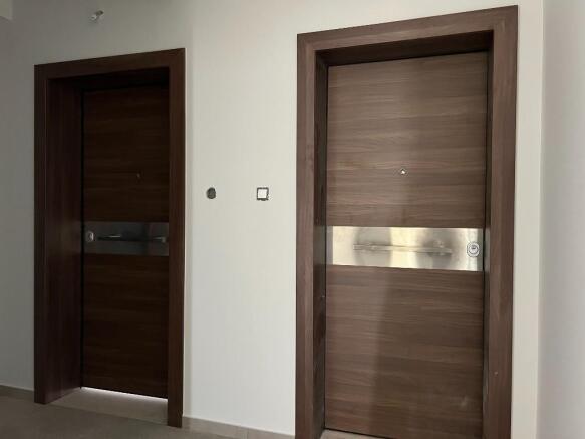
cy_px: 220
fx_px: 439
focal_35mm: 26
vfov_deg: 53.0
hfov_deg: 67.3
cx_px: 292
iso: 640
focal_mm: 5.7
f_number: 1.5
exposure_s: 1/40
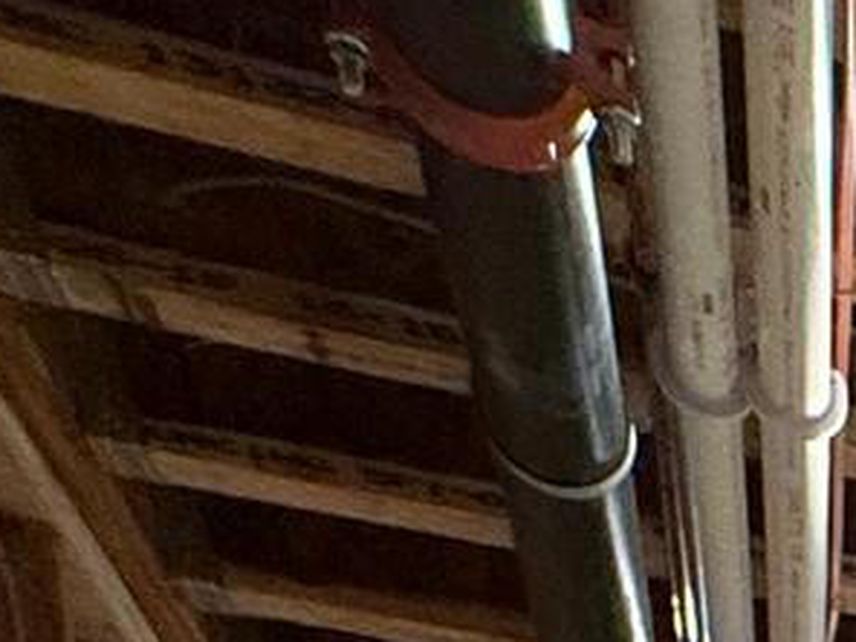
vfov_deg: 9.9
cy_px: 2102
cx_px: 2134
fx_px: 2399
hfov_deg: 13.6
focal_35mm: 97
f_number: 2.2
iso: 500
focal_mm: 2.22
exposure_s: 1/60
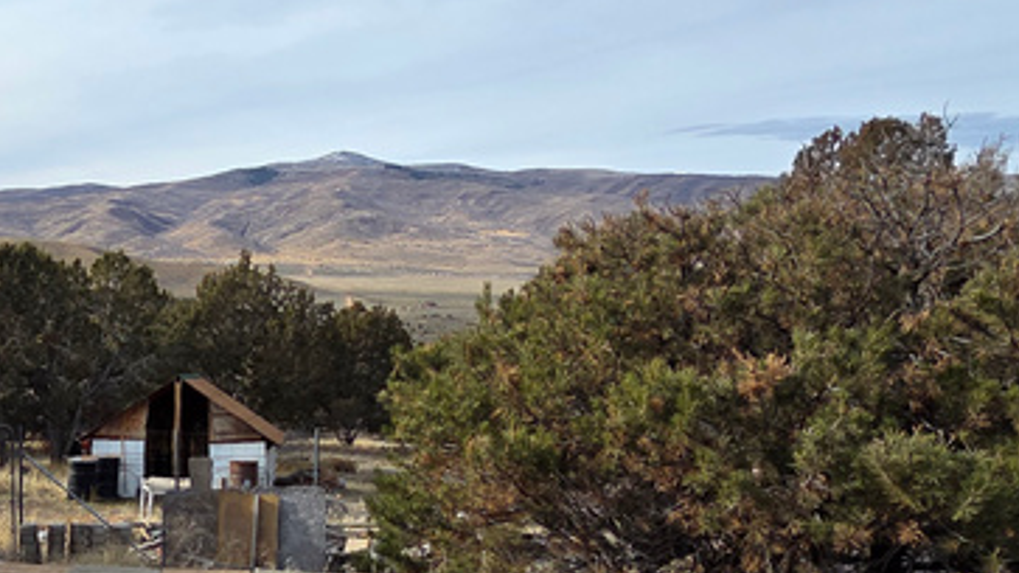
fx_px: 1081
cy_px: 458
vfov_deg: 29.0
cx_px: 149
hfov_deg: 46.7
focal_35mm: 40
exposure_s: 1/2000
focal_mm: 2.2
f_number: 2.2
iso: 50
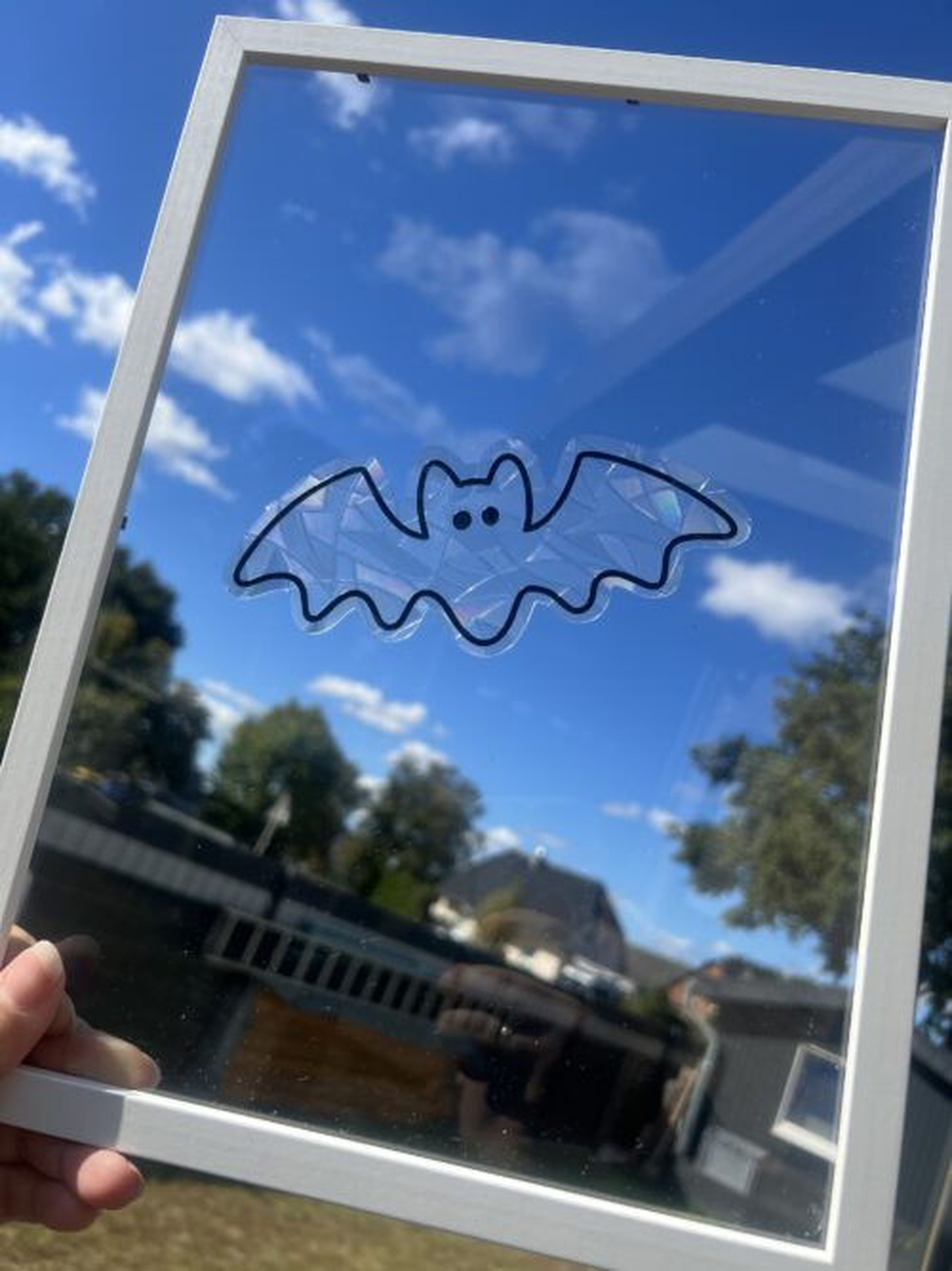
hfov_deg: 53.0
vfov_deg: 67.3
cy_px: 636
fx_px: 954
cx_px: 476
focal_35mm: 26
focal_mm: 5.7
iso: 50
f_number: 1.5
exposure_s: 1/3831
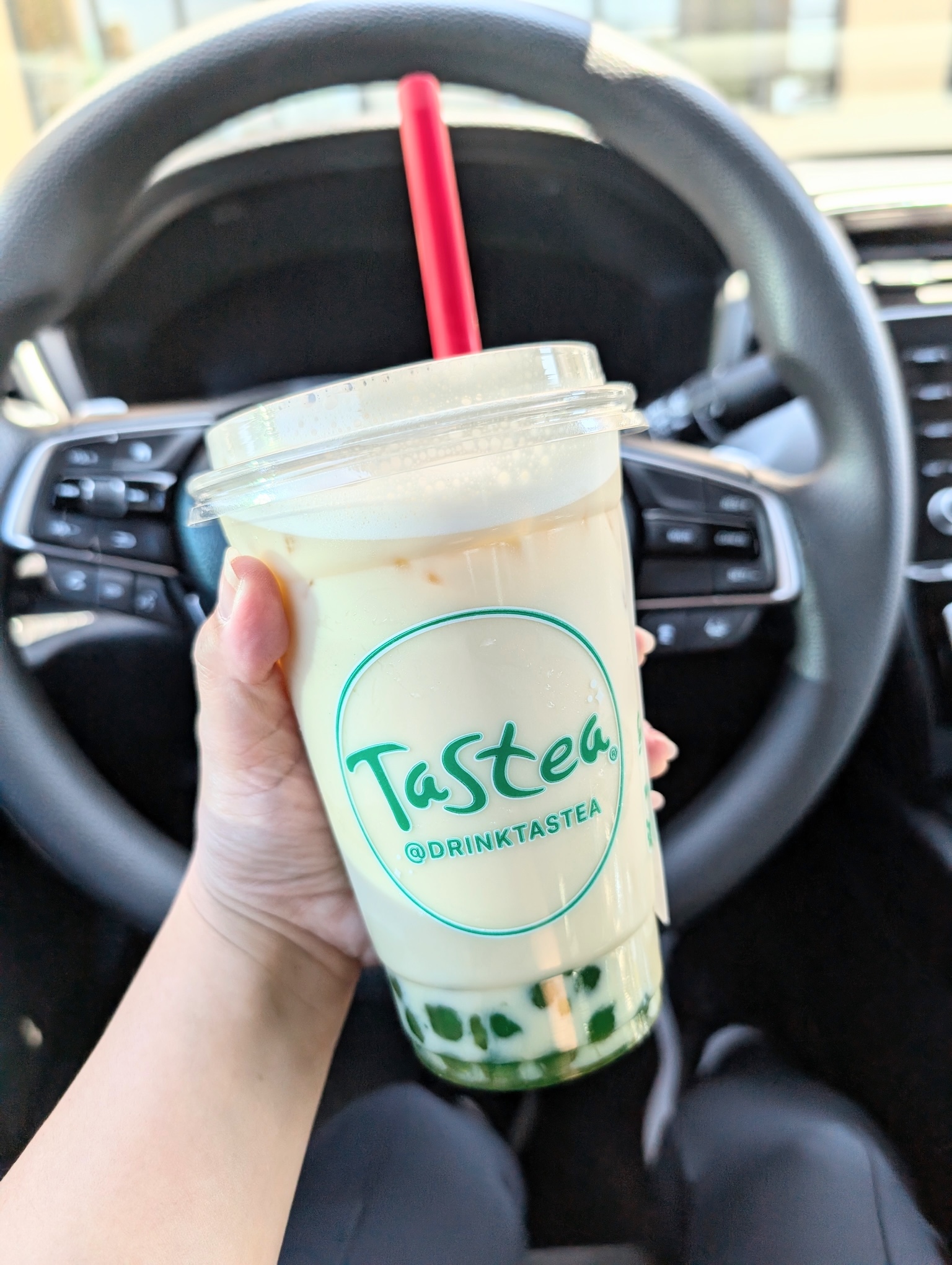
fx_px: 878
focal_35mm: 24
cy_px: 632
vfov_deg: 71.5
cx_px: 476
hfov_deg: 56.9
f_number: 1.68
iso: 19
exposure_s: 1/72.3
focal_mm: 6.9
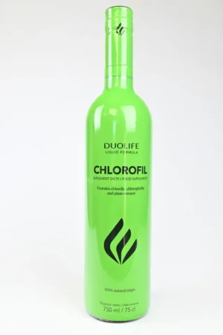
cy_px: 168
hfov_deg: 38.4
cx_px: 112
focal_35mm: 34
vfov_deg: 55.1
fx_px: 321
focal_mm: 23
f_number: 6.3
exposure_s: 1/60
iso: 320
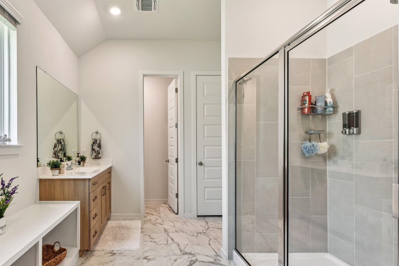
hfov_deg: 88.2
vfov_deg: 67.2
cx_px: 150
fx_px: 199
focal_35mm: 18
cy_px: 149
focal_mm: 14
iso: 180
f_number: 8
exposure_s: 1/15
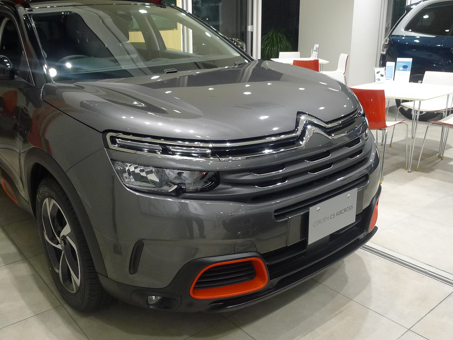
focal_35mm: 32
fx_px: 419
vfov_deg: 44.1
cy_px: 159
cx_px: 180
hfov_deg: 56.4
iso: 320
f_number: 2.2
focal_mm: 5.1
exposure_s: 1/60
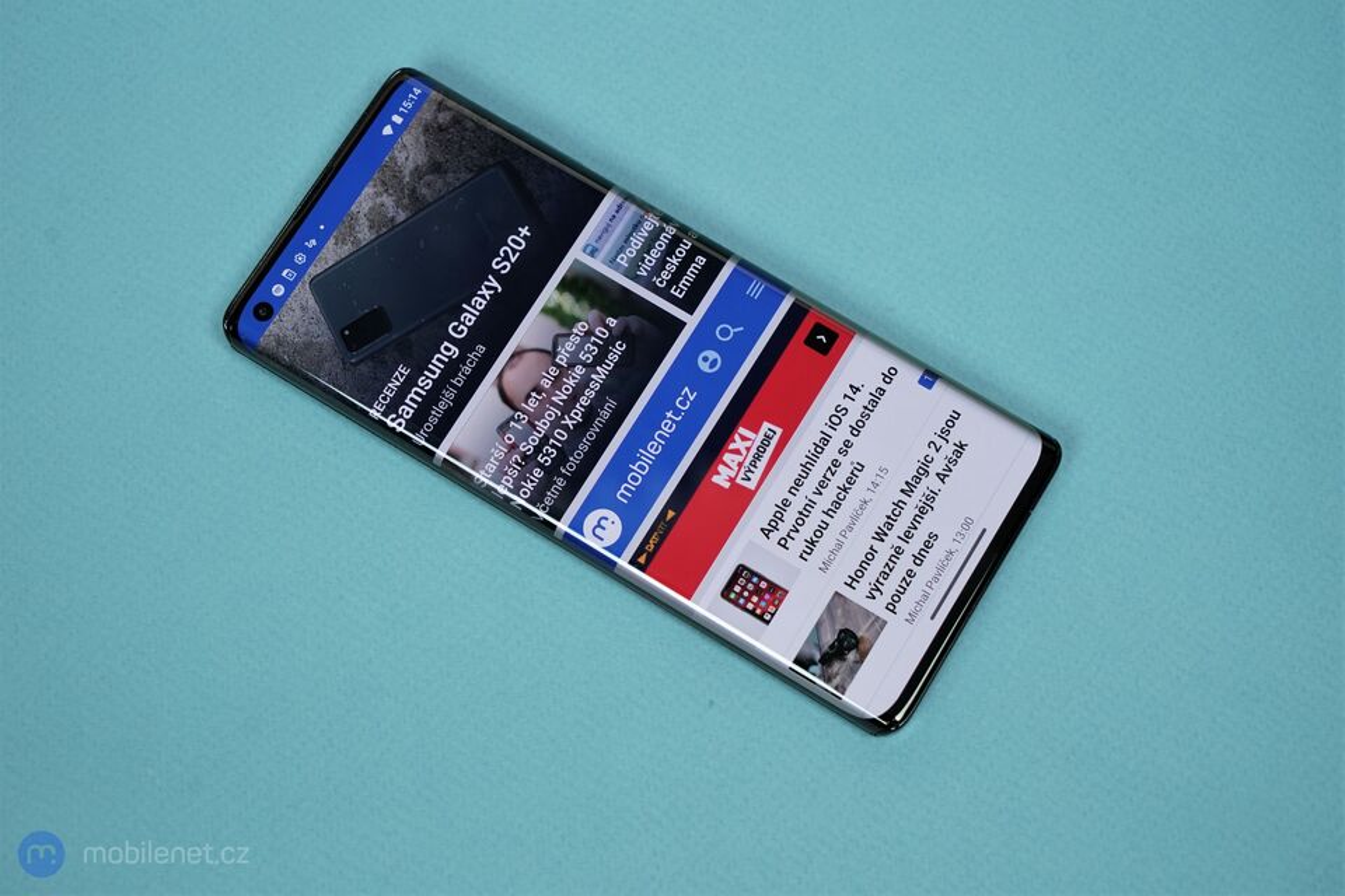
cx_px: 672
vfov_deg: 23.8
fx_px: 2129
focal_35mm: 57
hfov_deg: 35.1
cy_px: 448
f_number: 7.1
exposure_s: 1/160
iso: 1600
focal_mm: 57
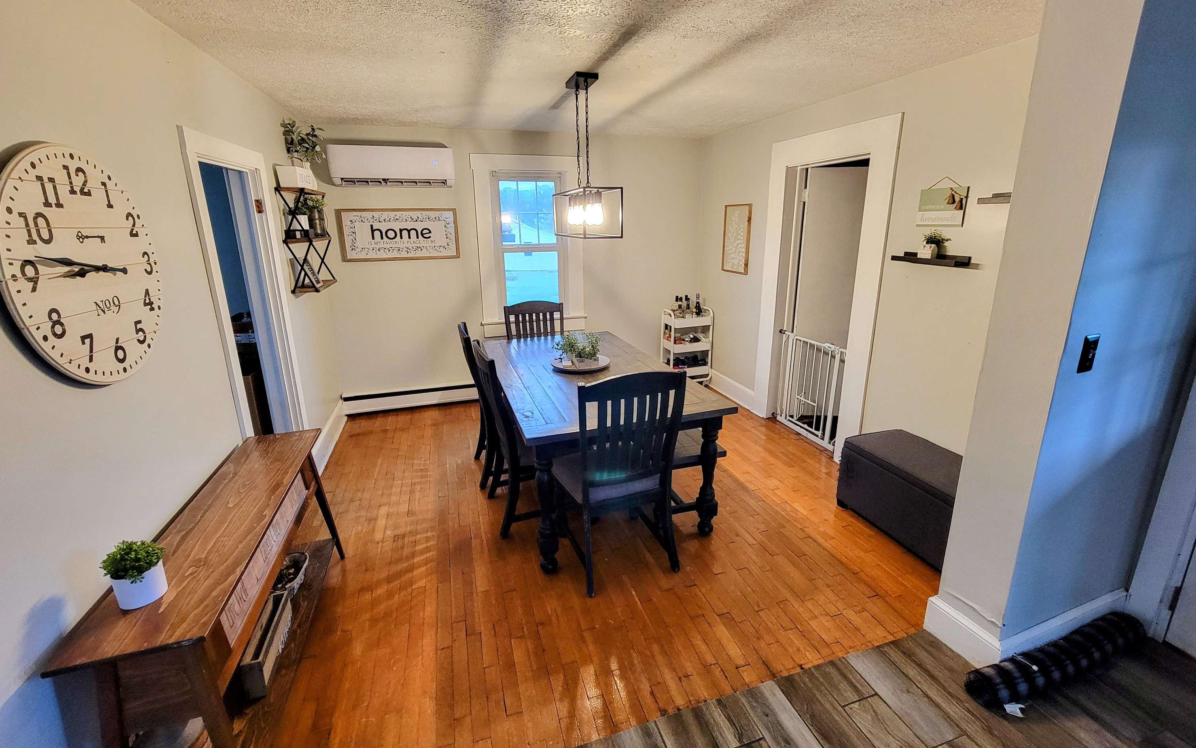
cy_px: 349
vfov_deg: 78.5
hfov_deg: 105.3
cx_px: 601
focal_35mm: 14
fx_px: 456
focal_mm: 2.2
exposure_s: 1/60
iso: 320
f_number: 2.2
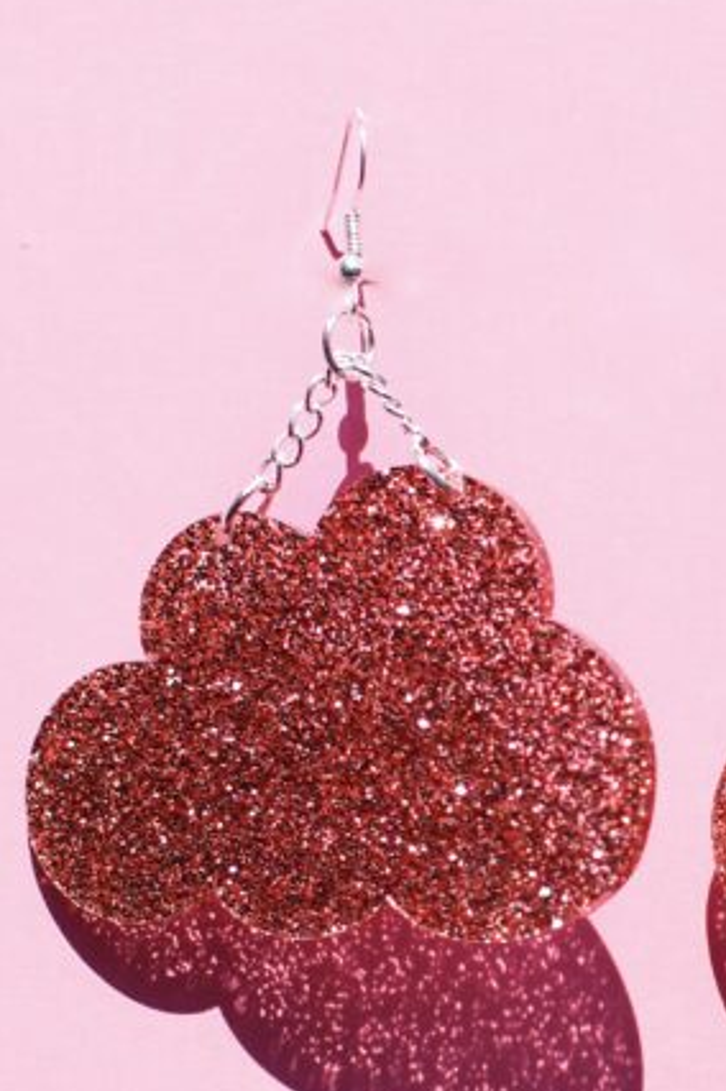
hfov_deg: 8.5
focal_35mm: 160
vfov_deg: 12.8
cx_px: 785
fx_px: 4847
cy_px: 760
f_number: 4
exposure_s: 1/1600
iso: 100
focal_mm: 35
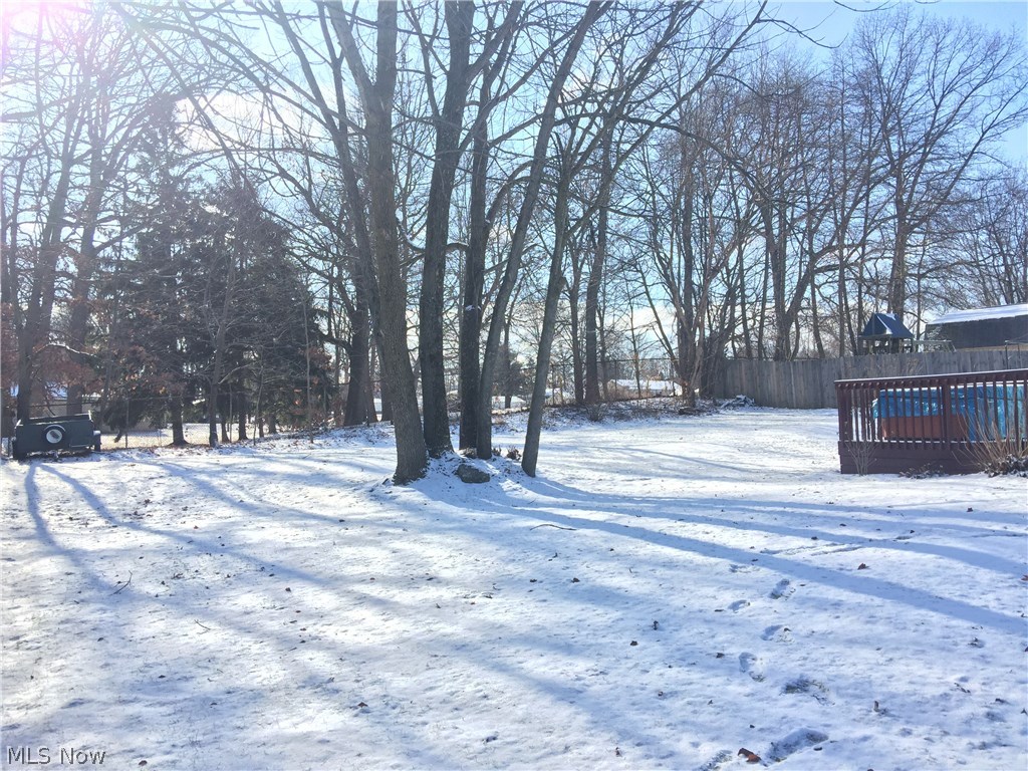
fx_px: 861
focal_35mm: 29
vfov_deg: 48.2
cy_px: 386
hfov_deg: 61.7
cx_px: 514
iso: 32
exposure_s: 1/1041
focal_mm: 4.15
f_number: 2.2
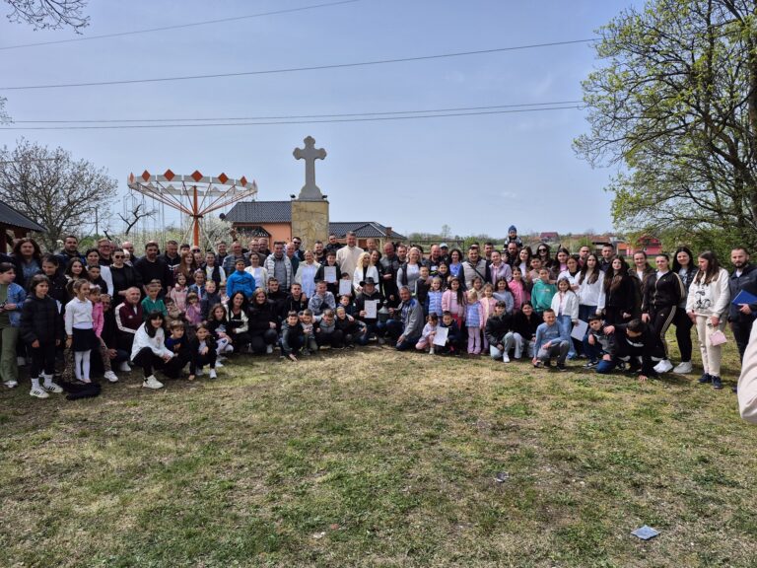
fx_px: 503
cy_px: 284
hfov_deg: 73.9
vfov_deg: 58.9
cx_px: 378
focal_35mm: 23
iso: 25
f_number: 1.8
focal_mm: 5.4
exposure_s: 1/2616
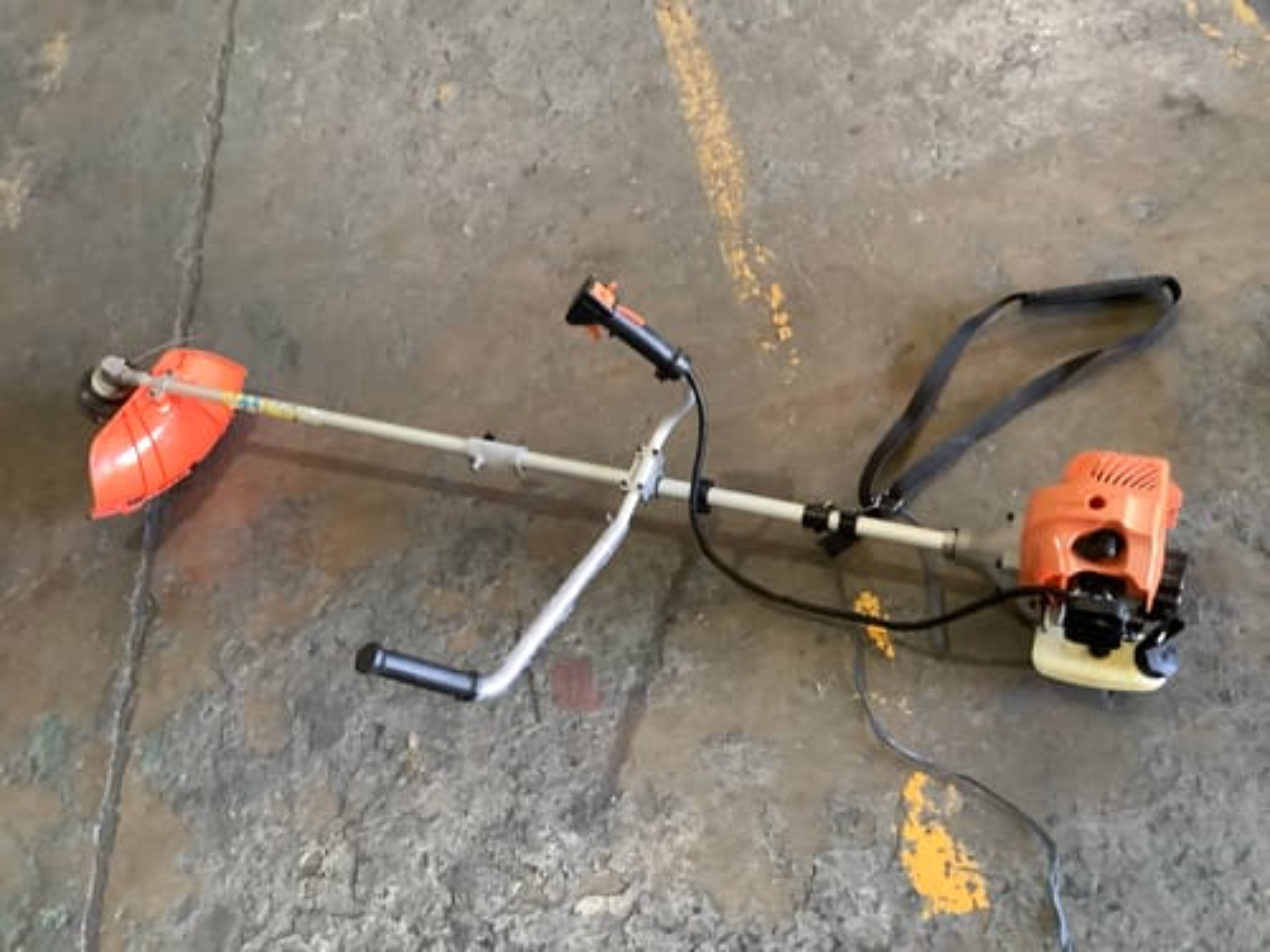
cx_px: 635
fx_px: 1137
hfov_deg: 58.4
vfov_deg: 45.4
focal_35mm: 31
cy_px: 476
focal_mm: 3.3
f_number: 2.4
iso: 320
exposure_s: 1/33
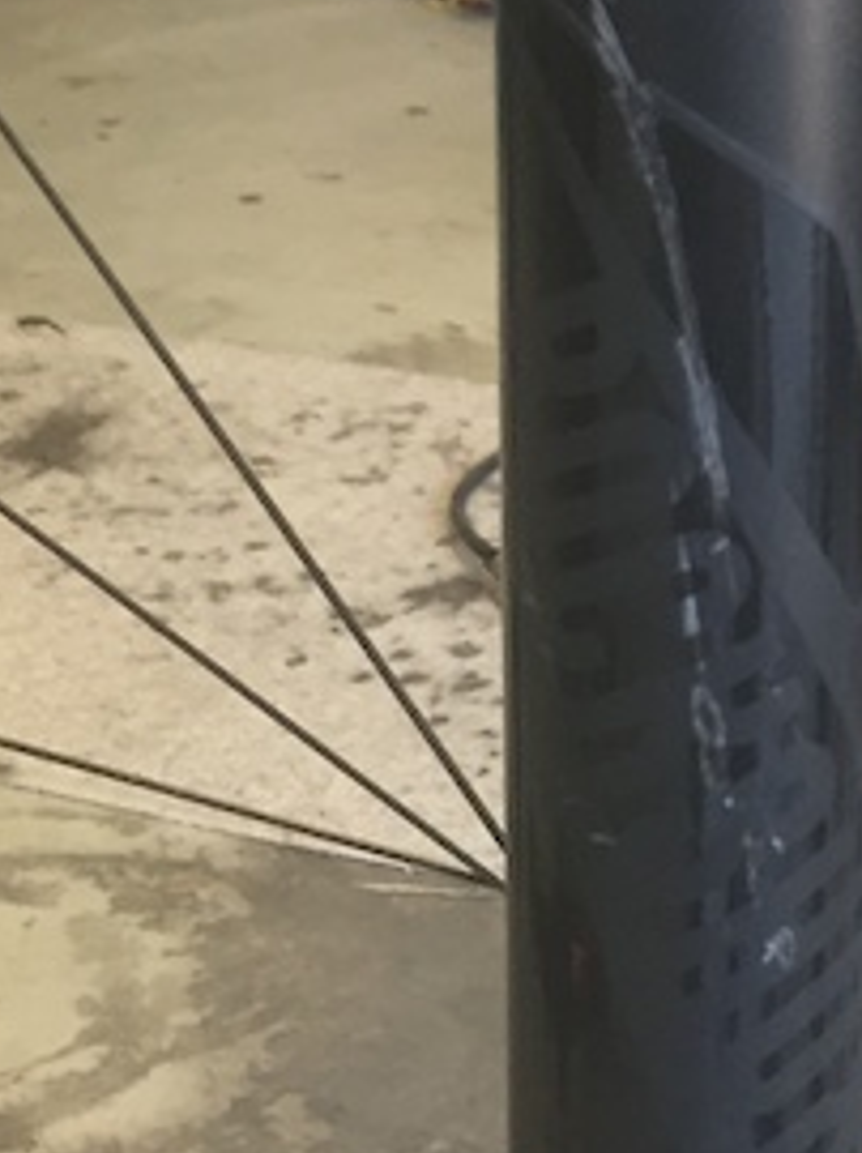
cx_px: 1092
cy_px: 179
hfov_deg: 16.3
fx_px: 2860
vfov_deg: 22.4
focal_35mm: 86
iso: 100
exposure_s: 1/30
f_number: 2.2
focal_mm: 4.15
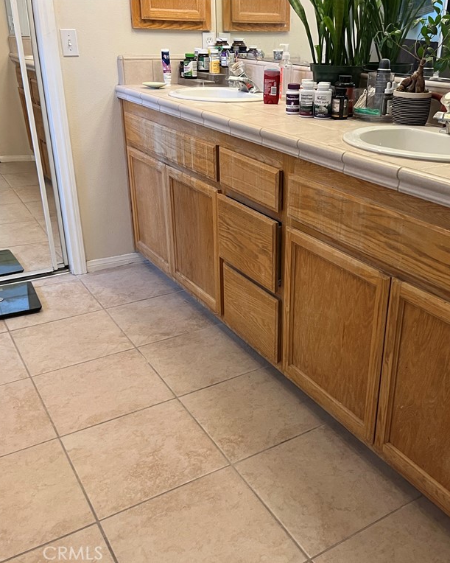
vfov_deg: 52.8
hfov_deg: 43.0
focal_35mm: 34
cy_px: 281
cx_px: 284
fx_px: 566
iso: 200
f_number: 1.6
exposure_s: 1/60
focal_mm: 5.1
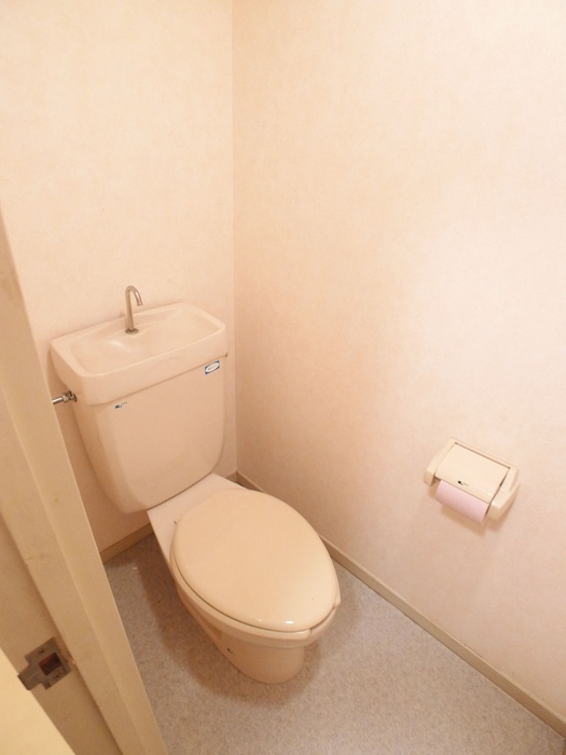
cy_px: 378
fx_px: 523
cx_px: 283
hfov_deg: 56.8
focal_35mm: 24
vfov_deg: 71.6
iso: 400
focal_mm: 5.1
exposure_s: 1/15
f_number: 2
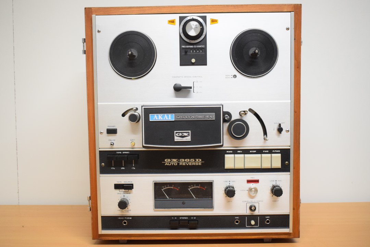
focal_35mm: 42
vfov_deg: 31.9
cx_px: 185
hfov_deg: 46.4
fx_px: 432
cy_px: 124
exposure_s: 1/125
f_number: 4.2
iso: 2200
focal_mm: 28
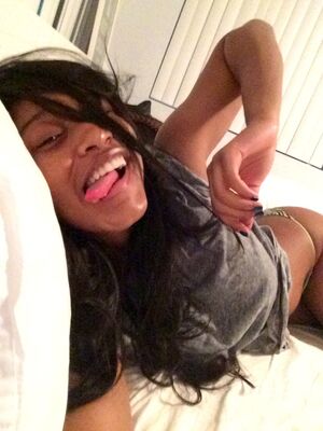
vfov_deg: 55.4
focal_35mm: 33
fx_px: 411
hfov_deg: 42.9
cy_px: 216
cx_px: 162
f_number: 2.4
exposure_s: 1/15
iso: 1600
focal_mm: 2.15
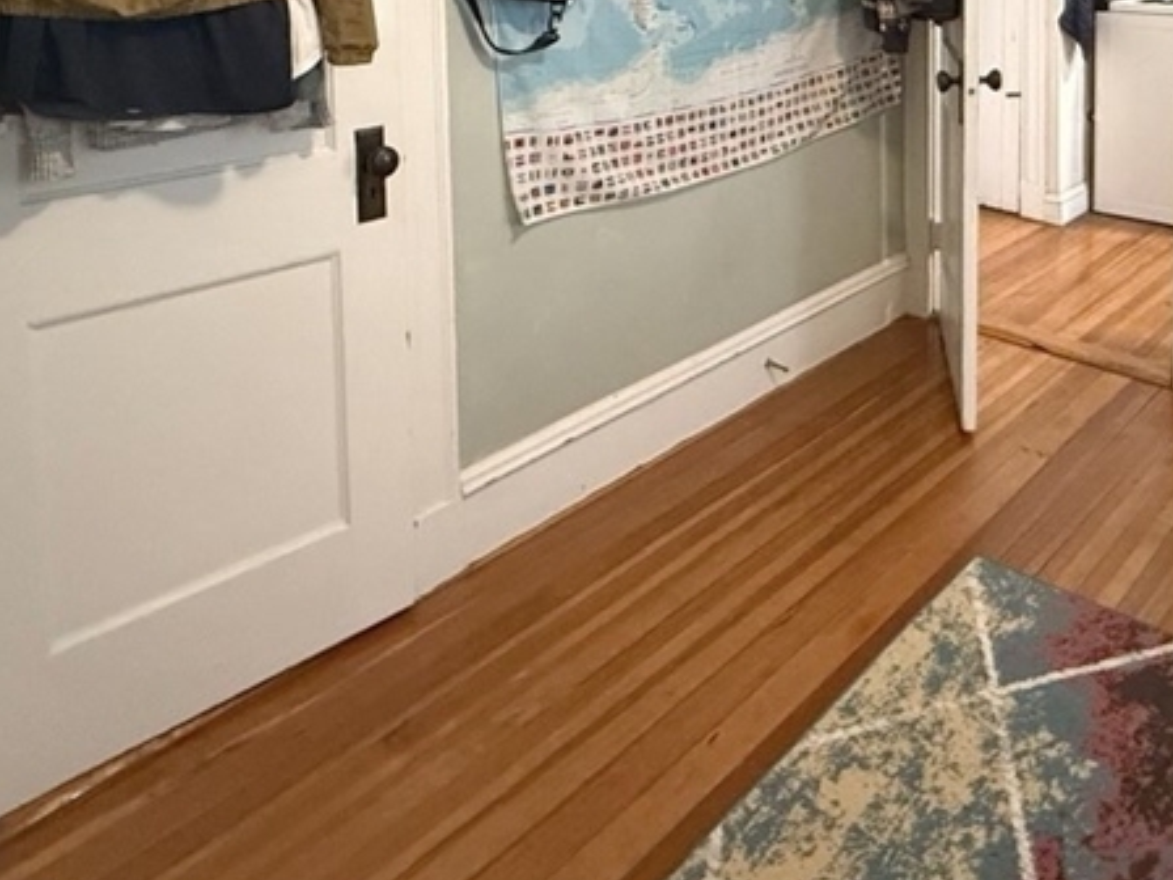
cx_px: 801
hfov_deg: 55.4
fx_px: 1084
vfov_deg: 38.4
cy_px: -29
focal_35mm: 32
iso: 1000
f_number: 2.2
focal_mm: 2.22
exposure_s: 1/60
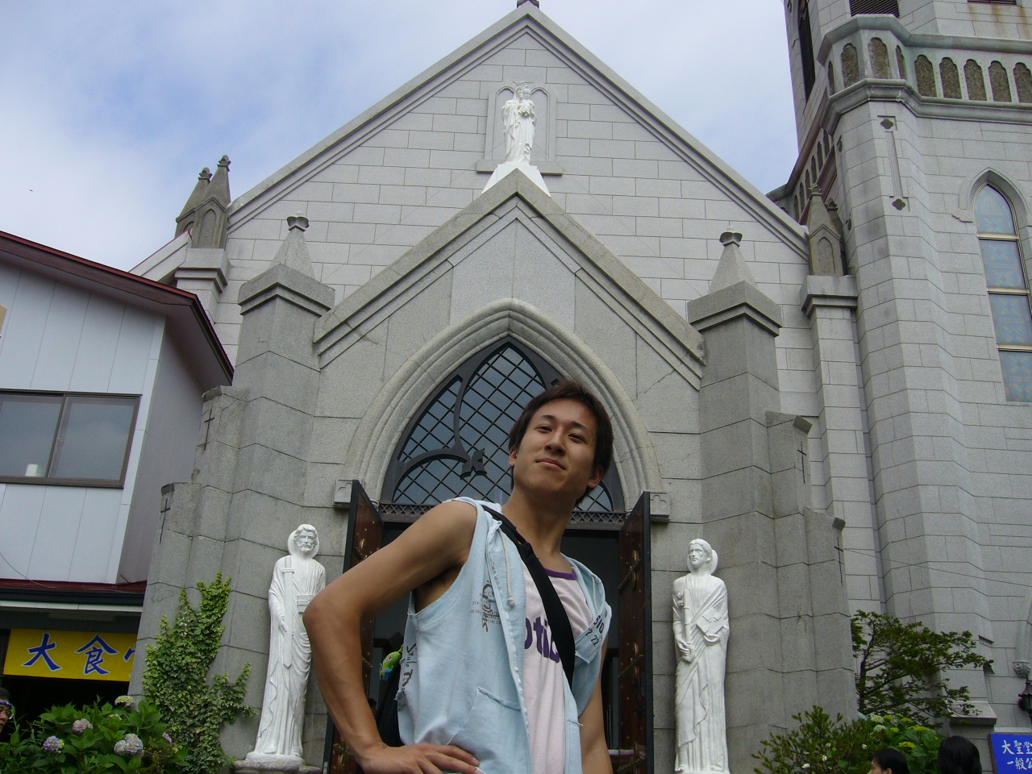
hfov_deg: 52.6
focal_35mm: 35
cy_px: 387
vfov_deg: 40.7
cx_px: 516
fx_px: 1043
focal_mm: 5.8
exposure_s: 1/320
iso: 80
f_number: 5.6
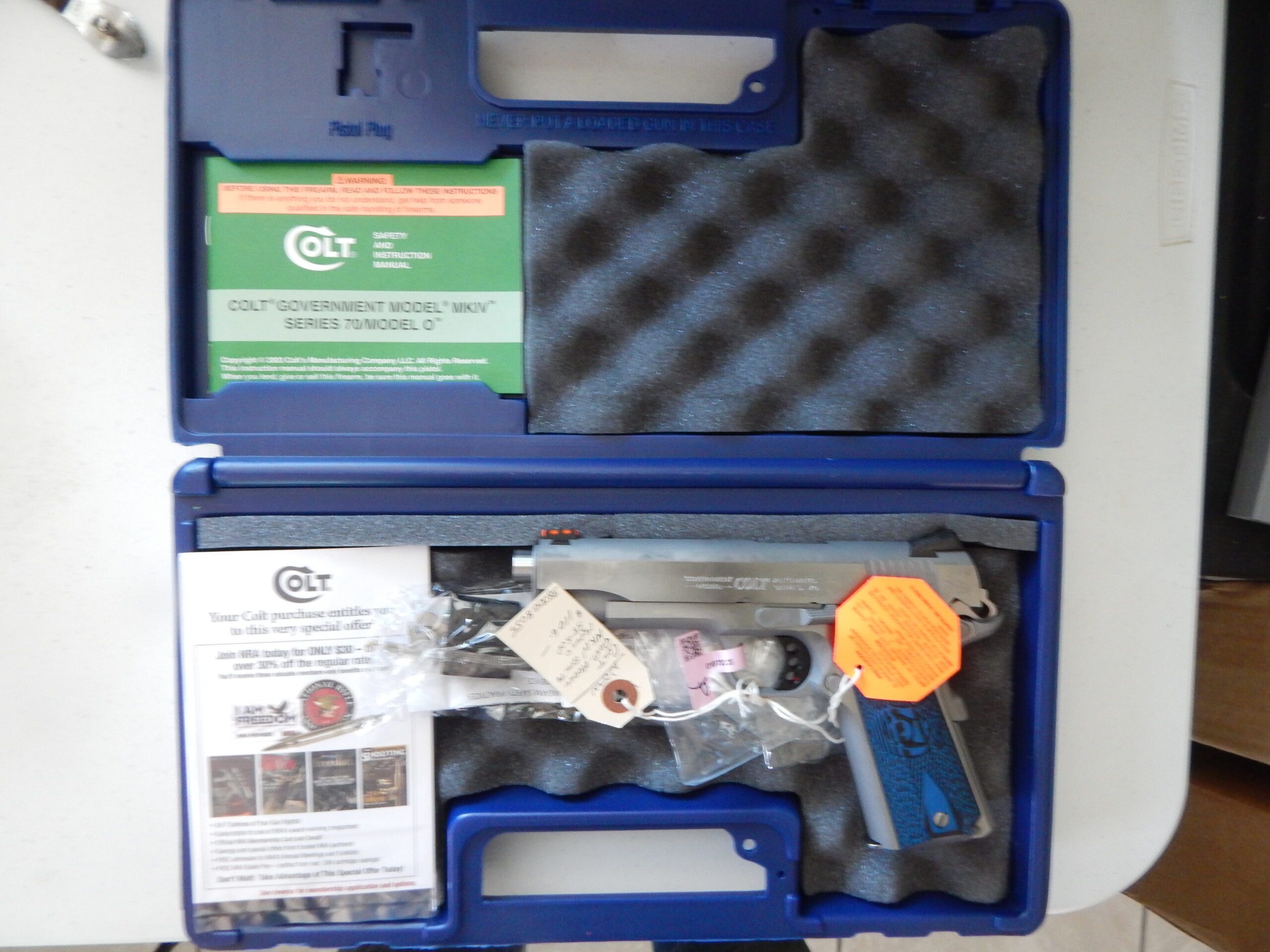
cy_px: 476
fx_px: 807
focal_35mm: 22
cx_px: 635
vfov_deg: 61.1
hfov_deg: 76.4
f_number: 3
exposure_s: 1/8
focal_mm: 4
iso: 450
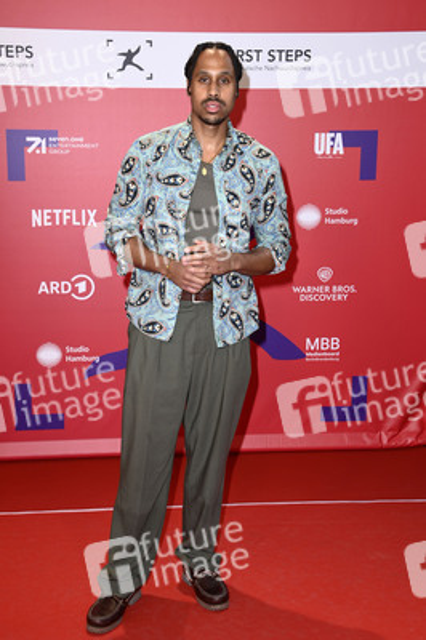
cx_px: 213
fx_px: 889
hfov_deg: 26.9
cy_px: 320
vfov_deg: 39.6
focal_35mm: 50
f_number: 6.3
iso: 640
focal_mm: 50
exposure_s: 1/250
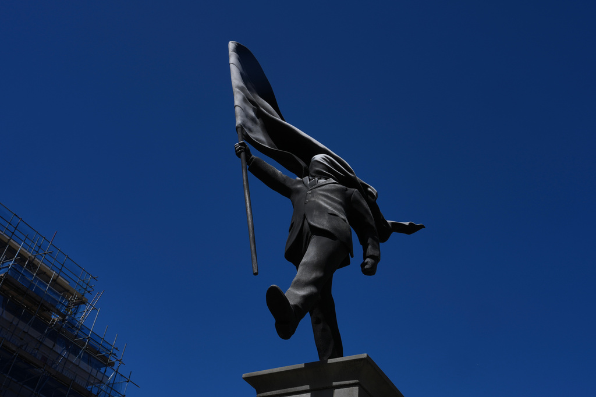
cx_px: 298
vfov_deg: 38.9
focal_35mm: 34
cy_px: 198
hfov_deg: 55.8
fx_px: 563
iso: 100
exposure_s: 1/500
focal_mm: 34
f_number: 11
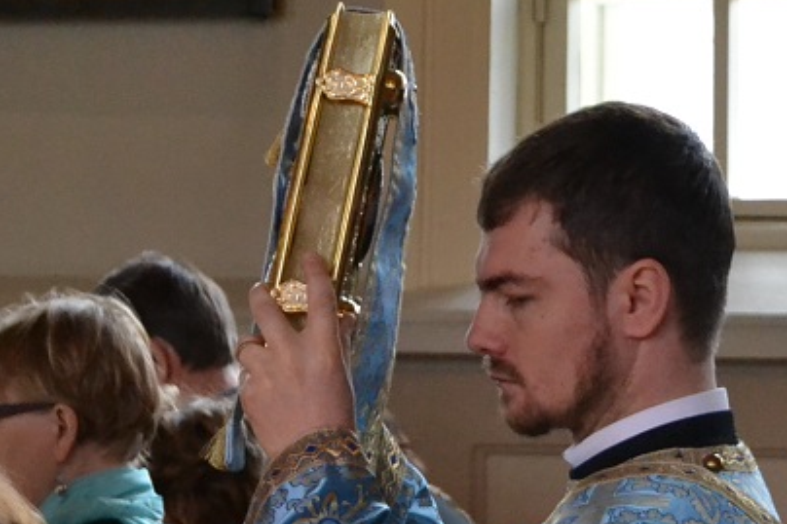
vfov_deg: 6.1
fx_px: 4873
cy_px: 604
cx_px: 1025
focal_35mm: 223
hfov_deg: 9.1
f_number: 5.6
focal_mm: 50
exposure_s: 1/250
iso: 3200
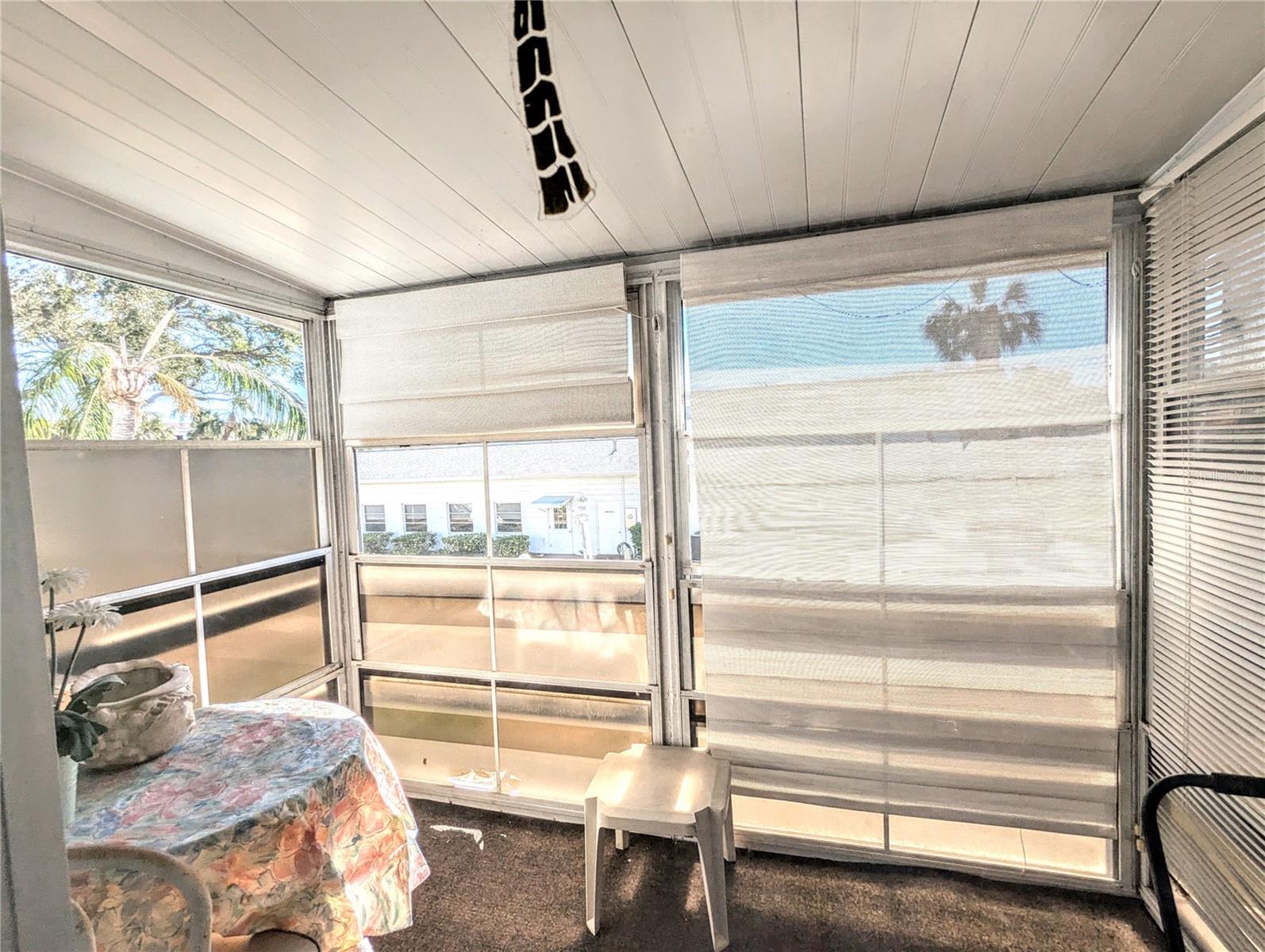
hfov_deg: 94.4
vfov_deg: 78.2
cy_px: 476
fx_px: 585
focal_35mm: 16
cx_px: 632
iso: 44
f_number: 2.2
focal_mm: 2.35
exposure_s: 1/423
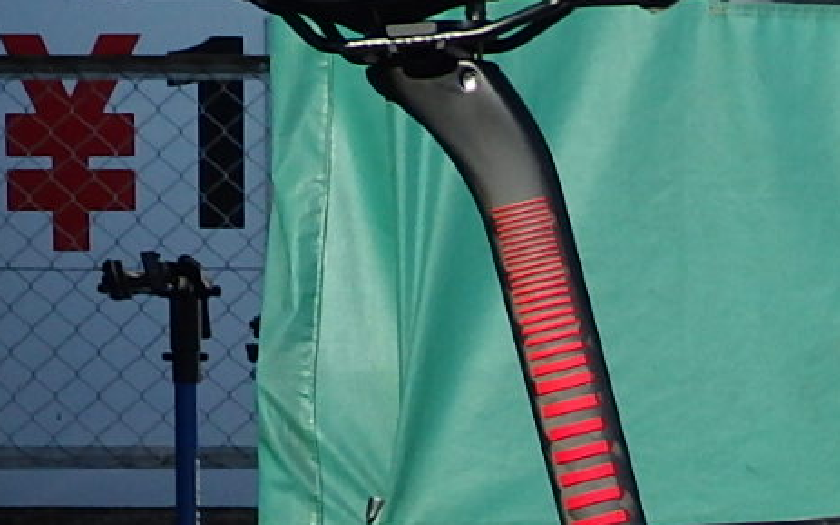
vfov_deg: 7.2
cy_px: 956
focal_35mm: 176
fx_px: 4028
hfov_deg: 11.6
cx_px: 1123
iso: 125
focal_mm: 7.3
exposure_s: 1/200
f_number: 10.4
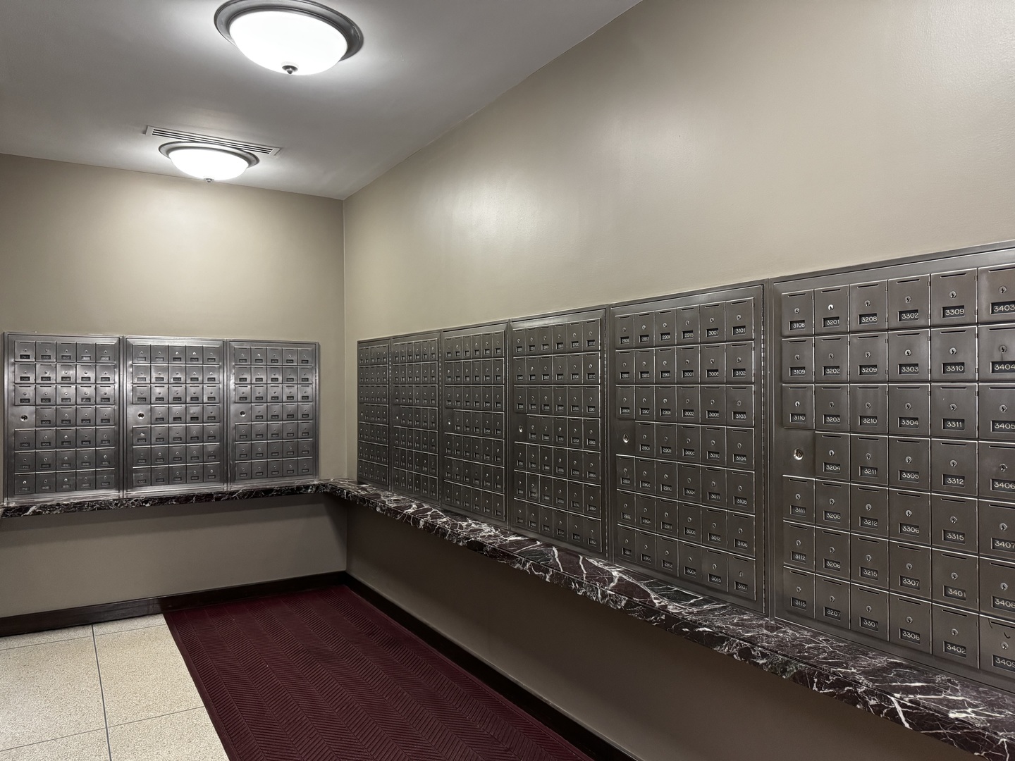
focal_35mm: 24
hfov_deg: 71.6
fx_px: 704
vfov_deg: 56.8
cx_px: 508
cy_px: 380
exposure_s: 1/40
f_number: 1.78
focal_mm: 6.76
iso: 640
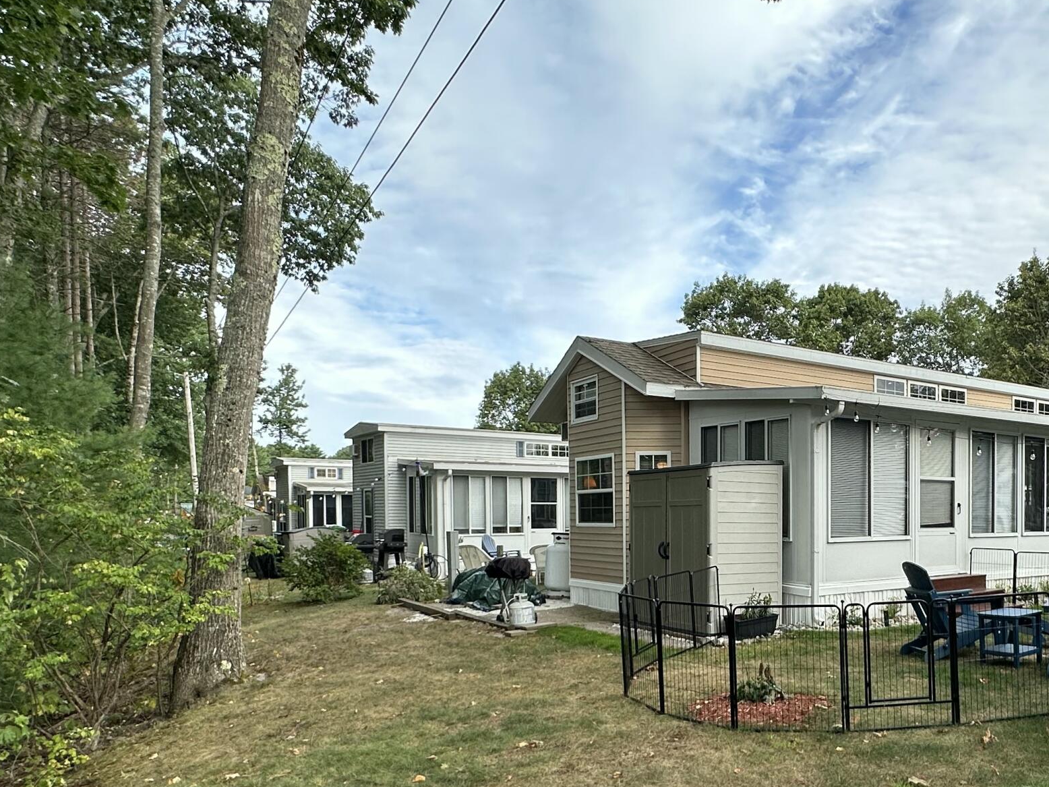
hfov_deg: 62.9
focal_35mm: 27
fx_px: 818
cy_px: 544
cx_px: 735
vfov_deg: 50.1
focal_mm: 2.22
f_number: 2.2
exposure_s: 1/452
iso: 40
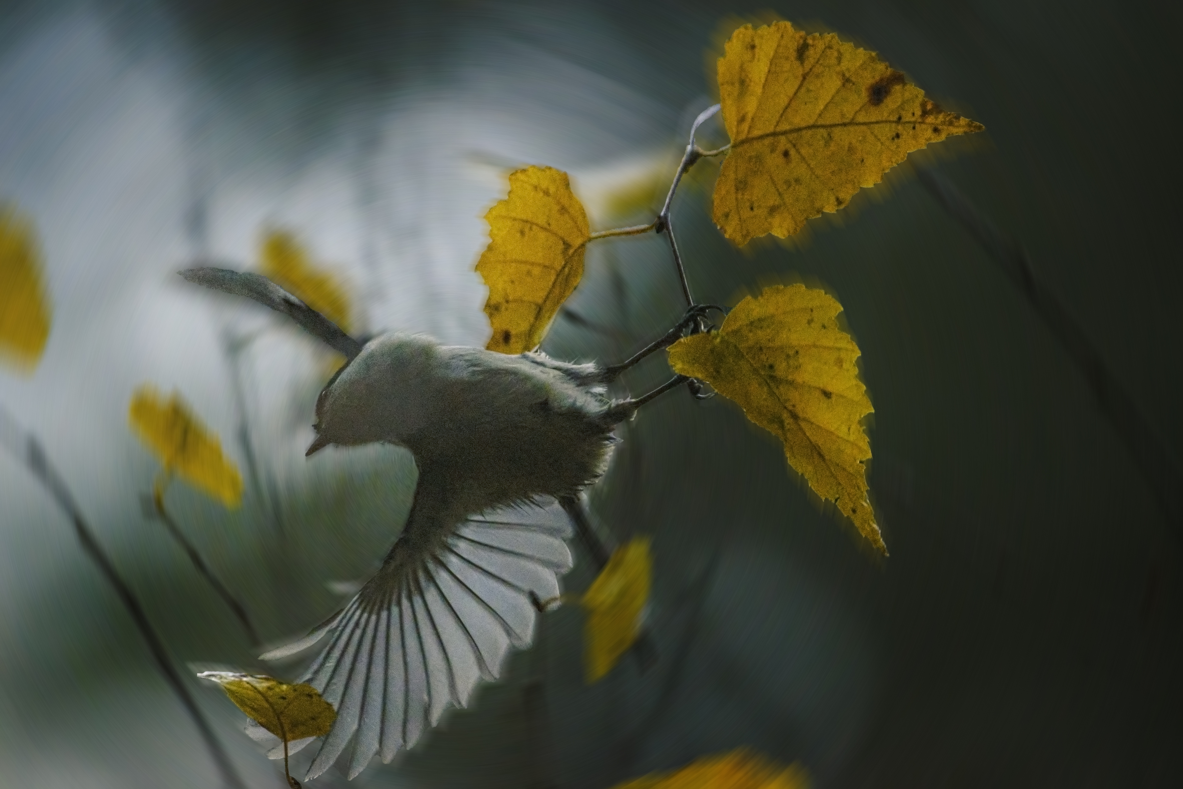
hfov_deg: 2.8
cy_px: 394
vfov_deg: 1.8
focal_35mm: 750
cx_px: 592
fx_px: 24643
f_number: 5.6
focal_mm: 500
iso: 3200
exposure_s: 1/1250
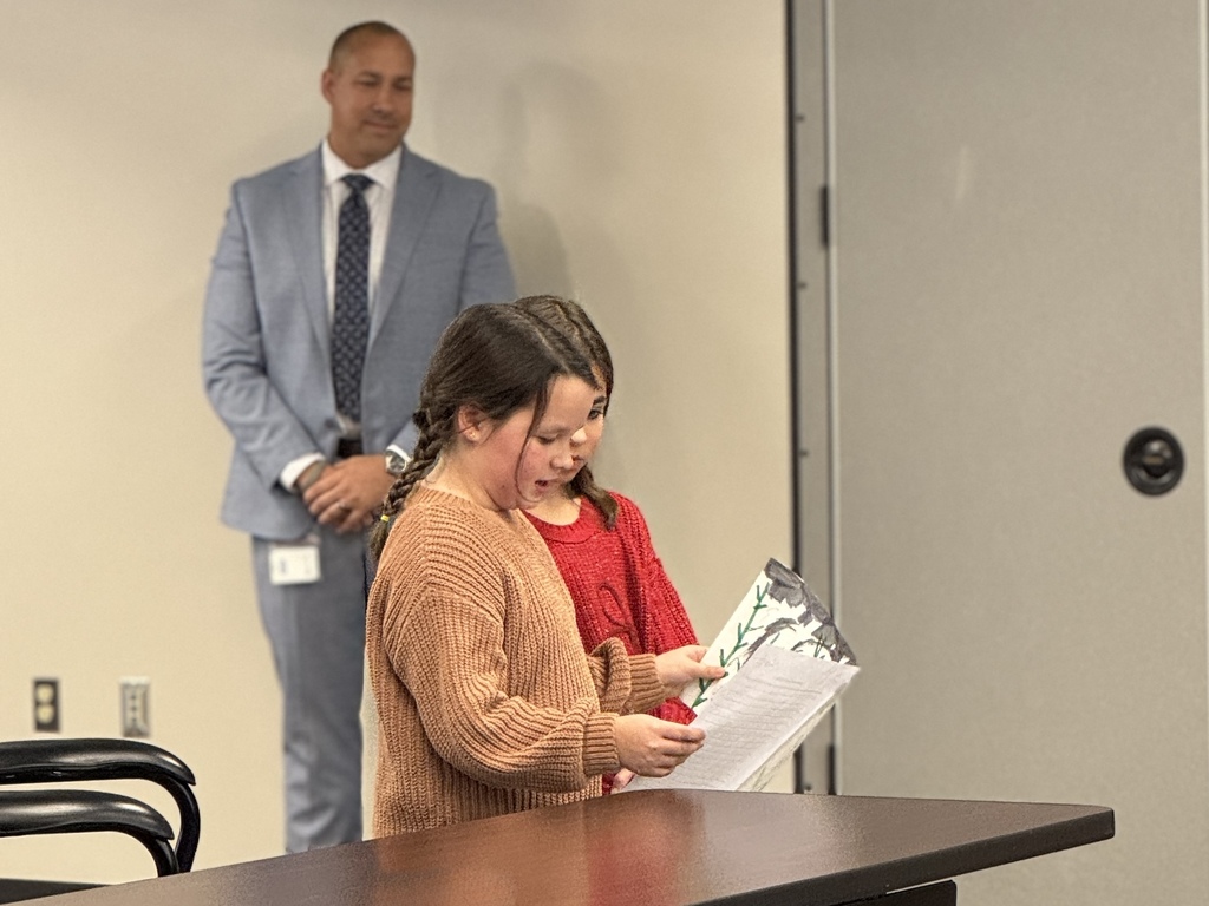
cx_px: 604
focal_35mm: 77
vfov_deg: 19.1
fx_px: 2689
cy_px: 453
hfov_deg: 25.3
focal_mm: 9
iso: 320
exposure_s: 1/60
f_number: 2.8
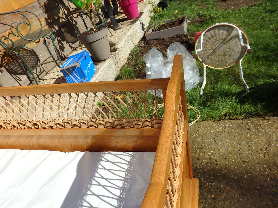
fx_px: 241
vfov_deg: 46.8
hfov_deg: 60.0
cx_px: 139
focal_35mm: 30
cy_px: 104
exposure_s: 1/200
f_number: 9.4
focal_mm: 5.5
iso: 125
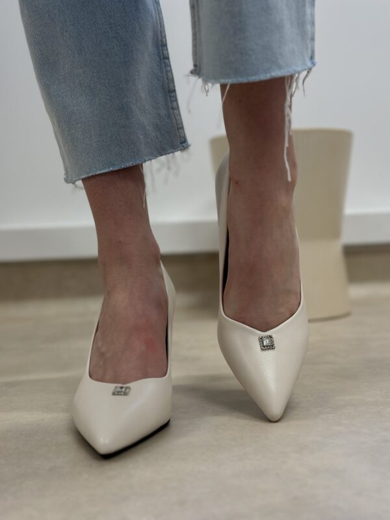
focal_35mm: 48
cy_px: 260
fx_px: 721
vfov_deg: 39.7
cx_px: 195
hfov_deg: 30.3
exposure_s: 1/100
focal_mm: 6.86
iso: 160
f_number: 1.78
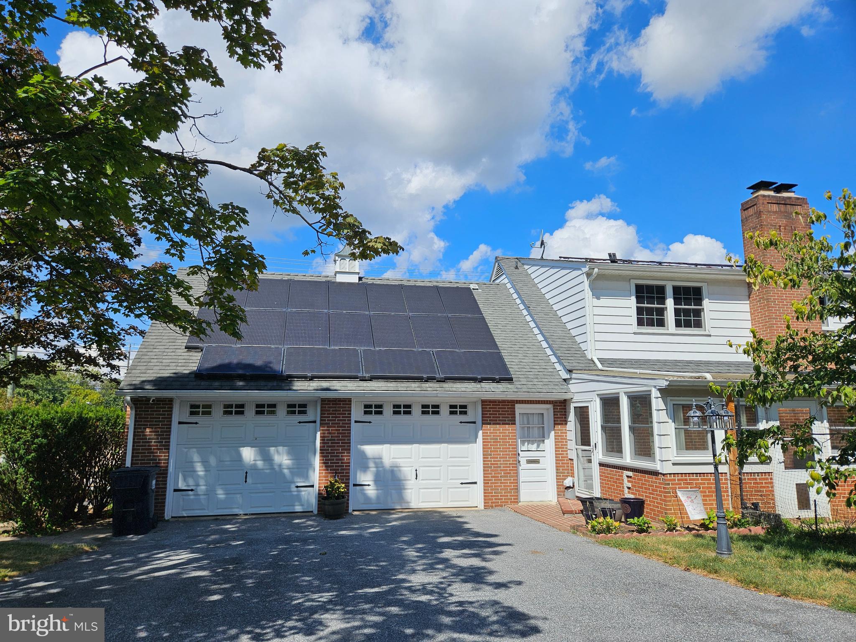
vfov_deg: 58.9
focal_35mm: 23
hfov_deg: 73.9
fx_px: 569
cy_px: 321
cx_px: 428
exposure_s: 1/2708
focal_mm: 5.4
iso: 25
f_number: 1.8
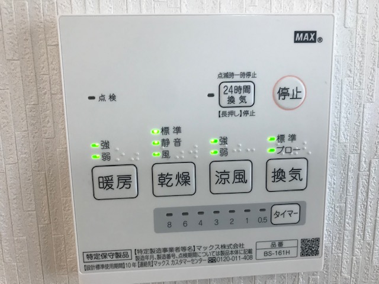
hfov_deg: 63.4
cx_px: 190
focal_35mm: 28
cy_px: 142
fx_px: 307
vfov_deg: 49.7
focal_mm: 3.99
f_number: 1.8
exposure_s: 1/20
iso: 40
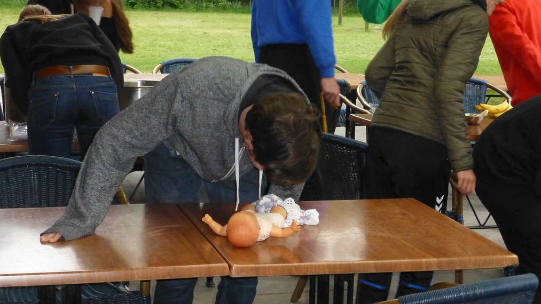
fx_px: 1248
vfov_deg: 13.9
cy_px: 197
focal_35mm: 87
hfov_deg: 24.5
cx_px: 269
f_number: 5.1
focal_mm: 14.2
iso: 1000
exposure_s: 1/60
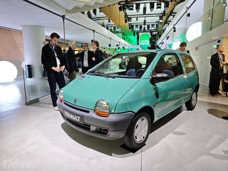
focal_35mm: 23
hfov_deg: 73.9
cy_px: 86
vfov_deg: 58.9
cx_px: 114
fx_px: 152
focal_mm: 8.72
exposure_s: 1/51.1
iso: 160
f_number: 1.63
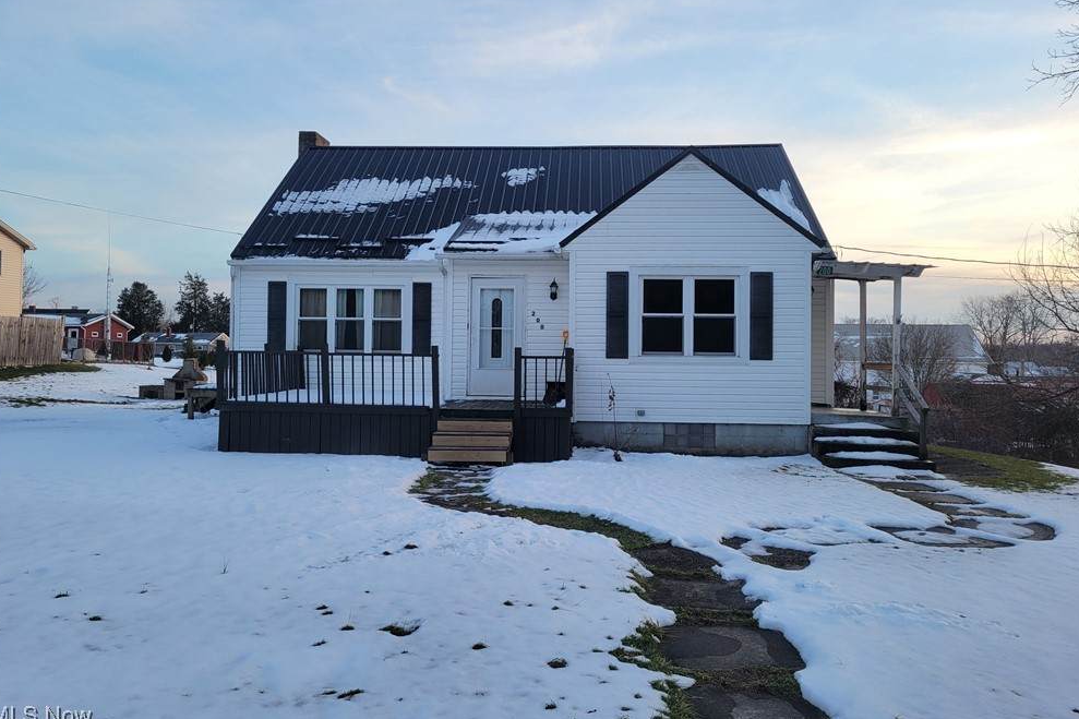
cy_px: 321
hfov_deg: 65.5
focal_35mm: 28
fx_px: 839
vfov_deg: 46.3
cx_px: 542
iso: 40
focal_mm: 5.4
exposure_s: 1/174
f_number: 1.8
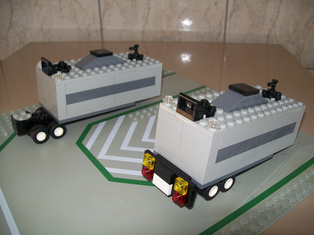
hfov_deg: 54.0
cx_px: 157
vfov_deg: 41.8
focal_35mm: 34
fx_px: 308
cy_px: 118
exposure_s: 1/60
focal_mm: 6.1
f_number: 2.7
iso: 64
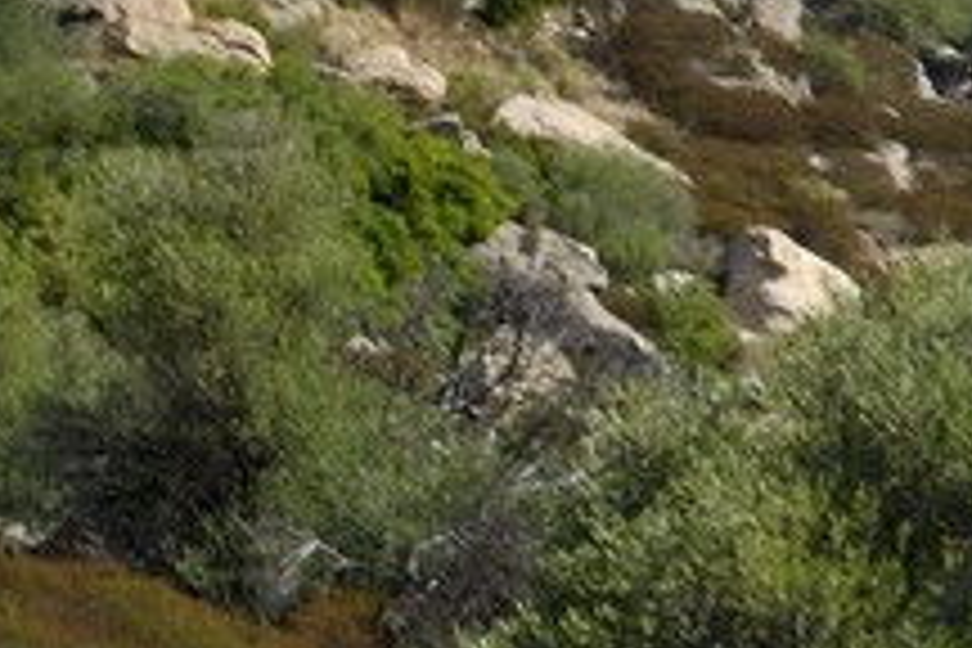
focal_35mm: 518
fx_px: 13985
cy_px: -580
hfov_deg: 4.0
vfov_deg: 2.6
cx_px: -230
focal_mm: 70
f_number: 14
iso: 200
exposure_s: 1/250
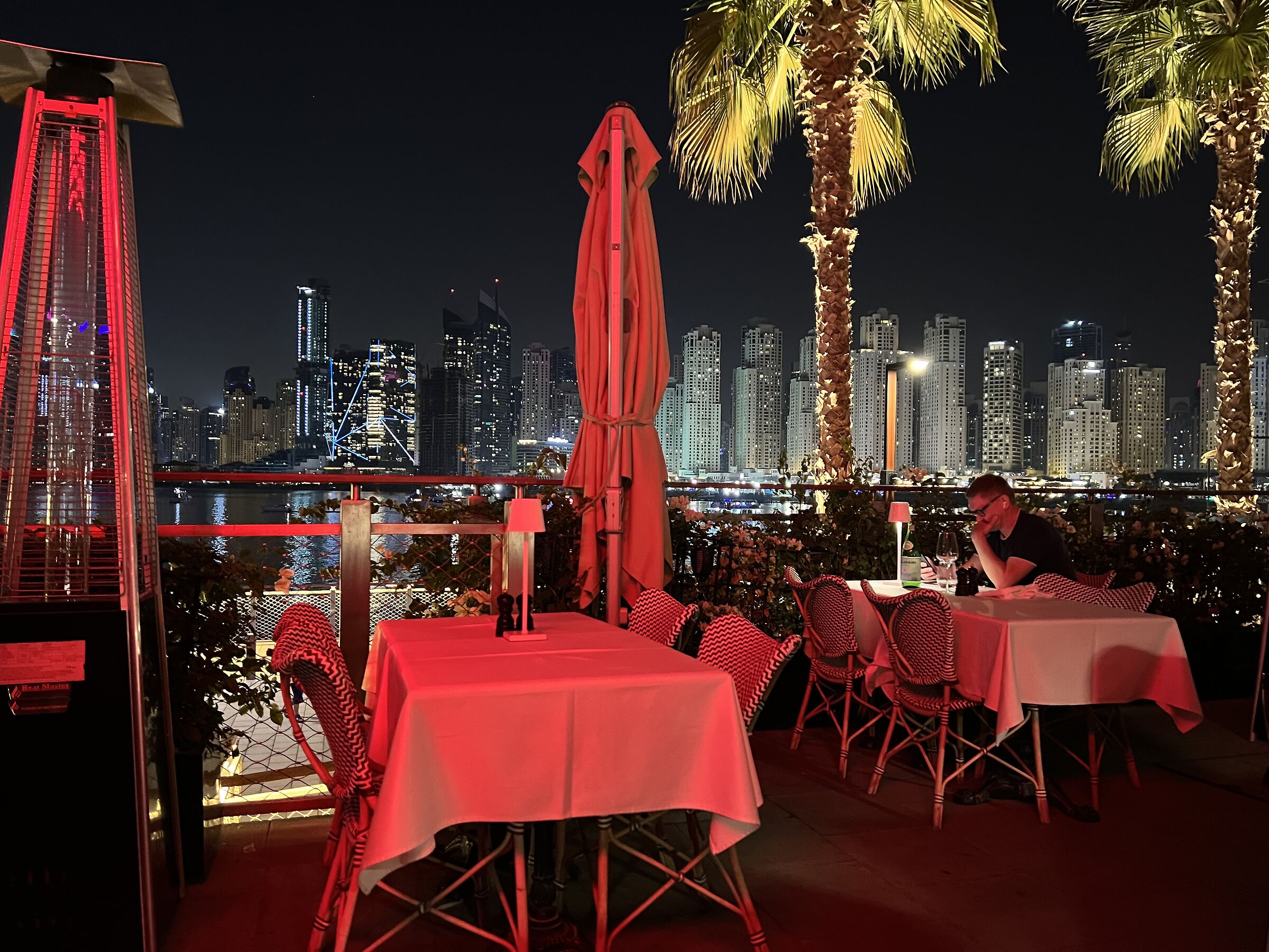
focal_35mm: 26
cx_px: 634
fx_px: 953
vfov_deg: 53.1
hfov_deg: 67.3
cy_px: 476
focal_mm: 5.7
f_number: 1.5
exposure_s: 1/30
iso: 1000
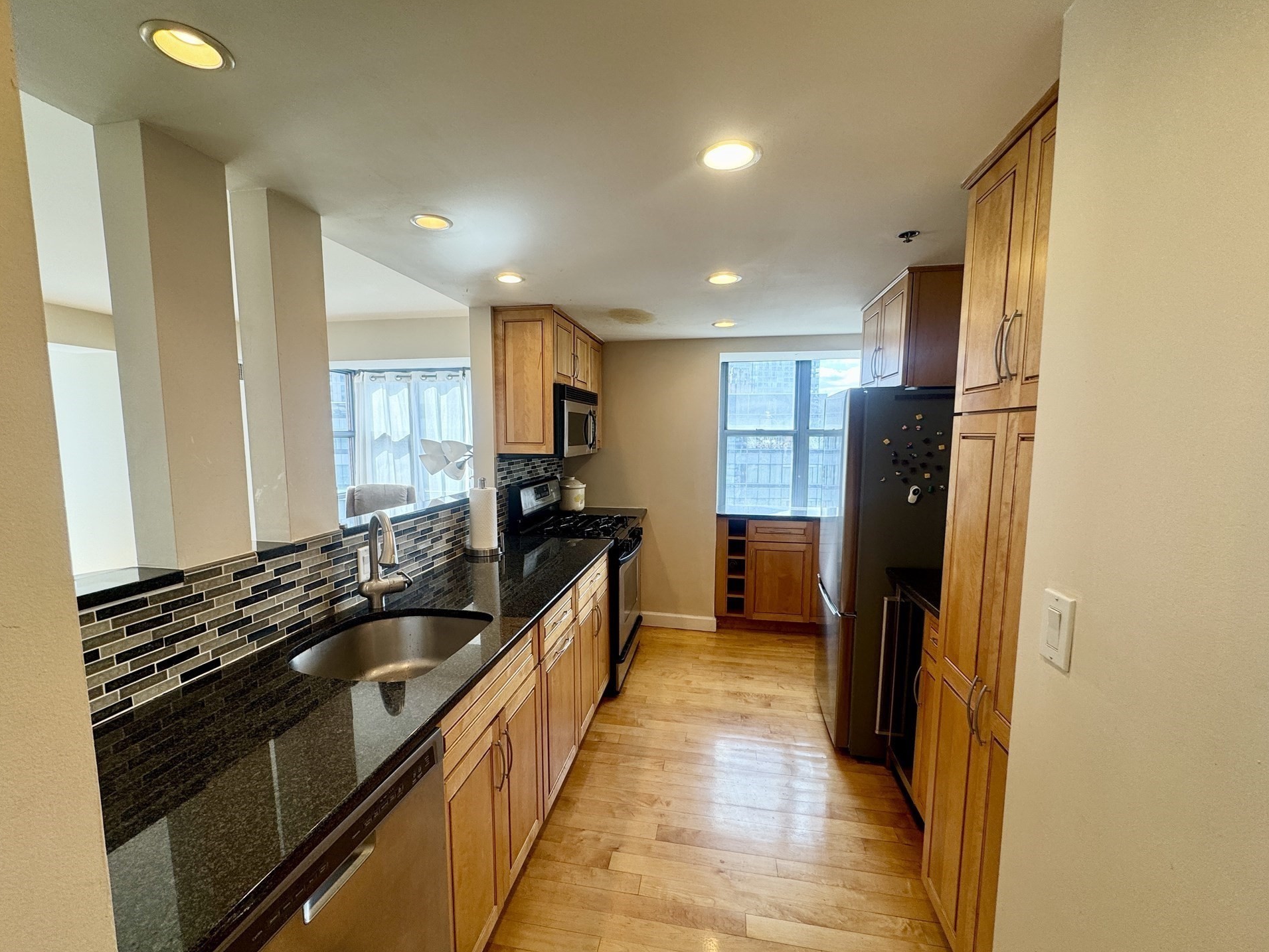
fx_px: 550
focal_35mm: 15
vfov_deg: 81.7
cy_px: 495
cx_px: 619
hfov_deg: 98.1
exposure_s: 1/120
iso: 64
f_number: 2.2
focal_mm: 2.22
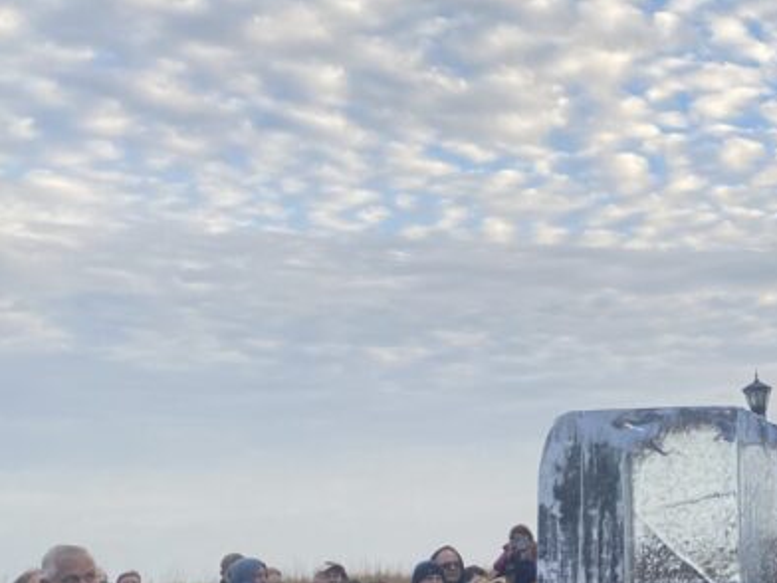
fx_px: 1526
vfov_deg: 21.5
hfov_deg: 25.4
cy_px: 379
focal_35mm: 68
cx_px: 949
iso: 32
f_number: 1.8
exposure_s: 1/477
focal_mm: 4.25
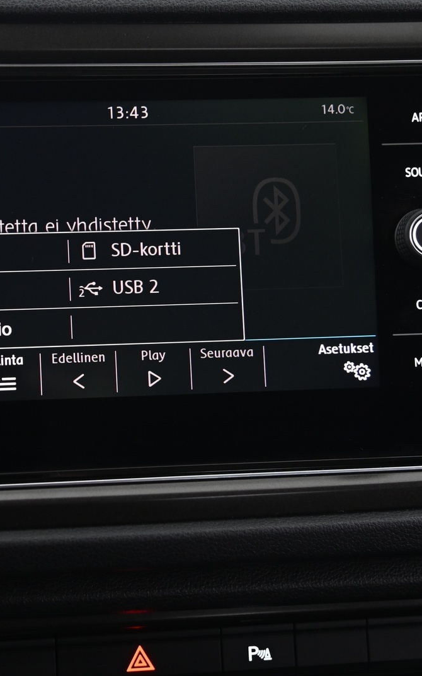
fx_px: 1363
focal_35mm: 74
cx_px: 84
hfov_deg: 17.5
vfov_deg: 27.9
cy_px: 338
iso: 2000
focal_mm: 48
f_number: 4
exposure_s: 1/20
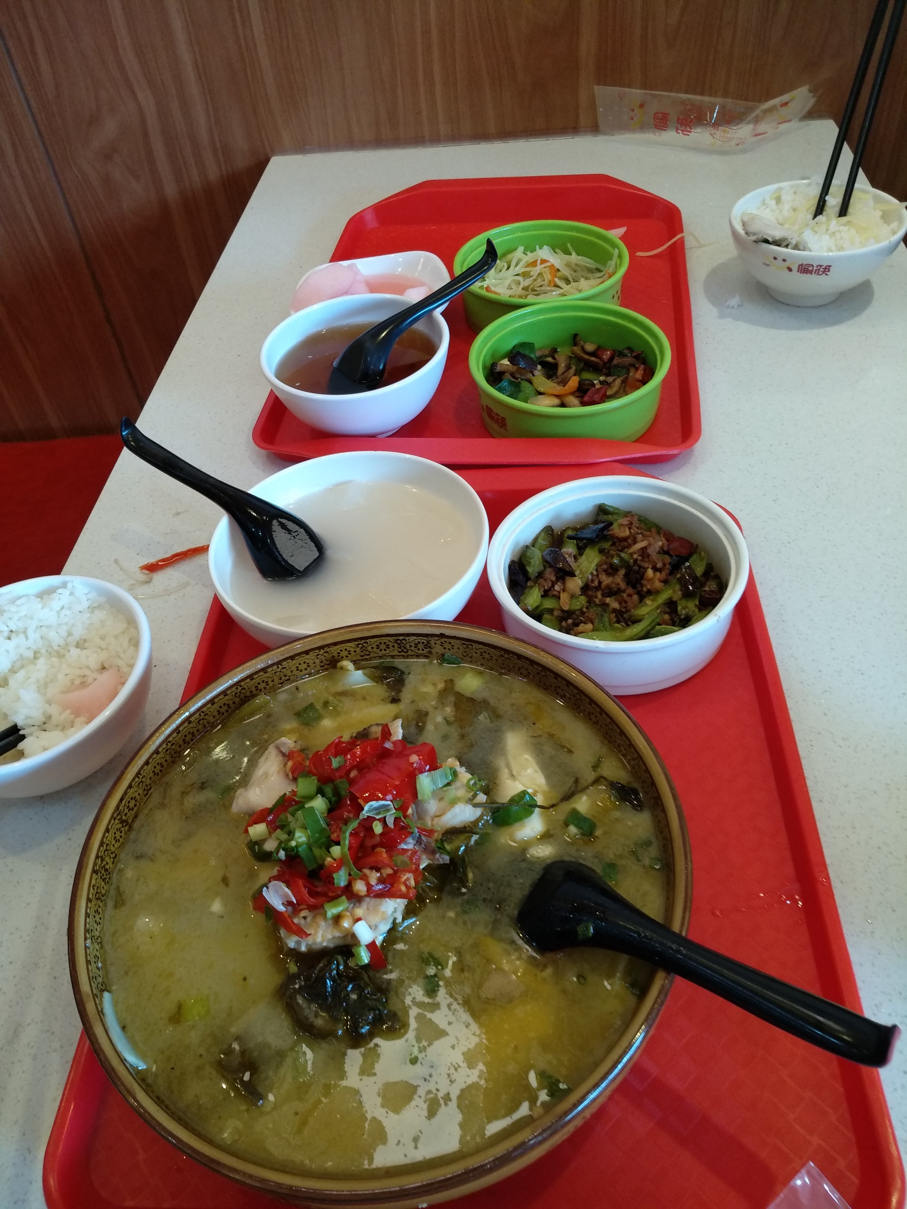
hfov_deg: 61.1
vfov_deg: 76.4
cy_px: 604
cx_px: 454
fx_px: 769
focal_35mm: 22
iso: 400
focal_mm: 3.81
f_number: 2.2
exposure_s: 1/50
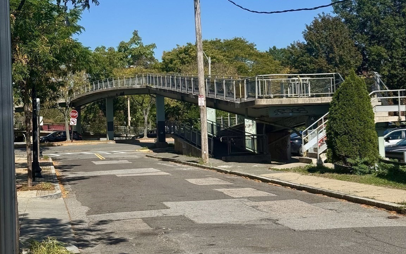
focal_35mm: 68
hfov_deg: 30.2
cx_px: 203
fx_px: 752
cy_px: 98
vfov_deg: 19.1
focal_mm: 6.76
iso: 64
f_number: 1.78
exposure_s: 1/5376
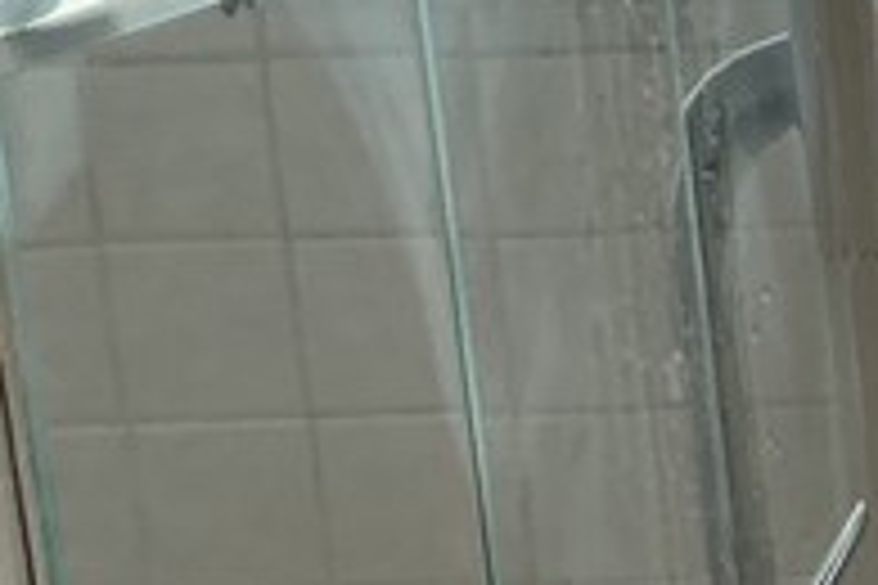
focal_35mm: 158
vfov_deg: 8.6
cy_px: 706
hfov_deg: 11.3
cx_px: 1941
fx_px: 3853
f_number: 1.8
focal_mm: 3
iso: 40
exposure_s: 1/120
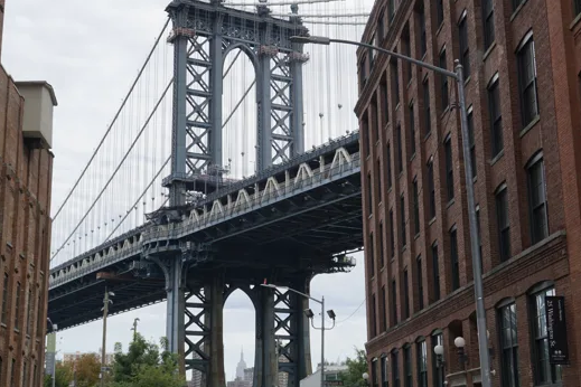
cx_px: 249
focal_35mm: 52
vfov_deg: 26.0
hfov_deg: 38.1
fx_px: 839
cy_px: 183
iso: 100
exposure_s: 1/125
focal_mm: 30
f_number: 8
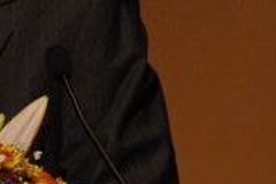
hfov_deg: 4.9
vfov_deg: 3.3
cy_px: 9
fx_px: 3227
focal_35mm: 421
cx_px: -110
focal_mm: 80
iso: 800
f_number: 5.6
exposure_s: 1/100
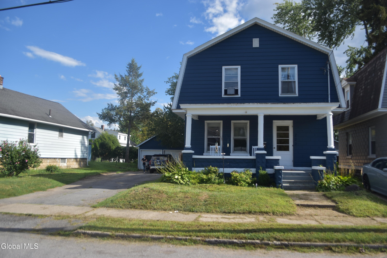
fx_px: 290
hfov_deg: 67.4
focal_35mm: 27
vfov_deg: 47.9
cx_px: 194
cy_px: 129
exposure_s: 1/1600
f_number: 3.5
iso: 200
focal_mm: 18
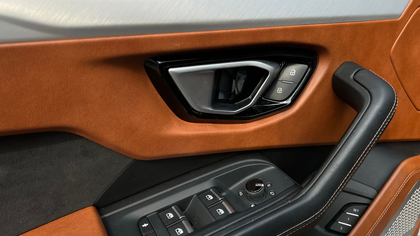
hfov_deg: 66.1
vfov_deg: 40.2
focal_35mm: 29
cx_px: 212
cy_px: 118
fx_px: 323
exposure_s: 1/840
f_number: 1.5
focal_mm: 5.7
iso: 50
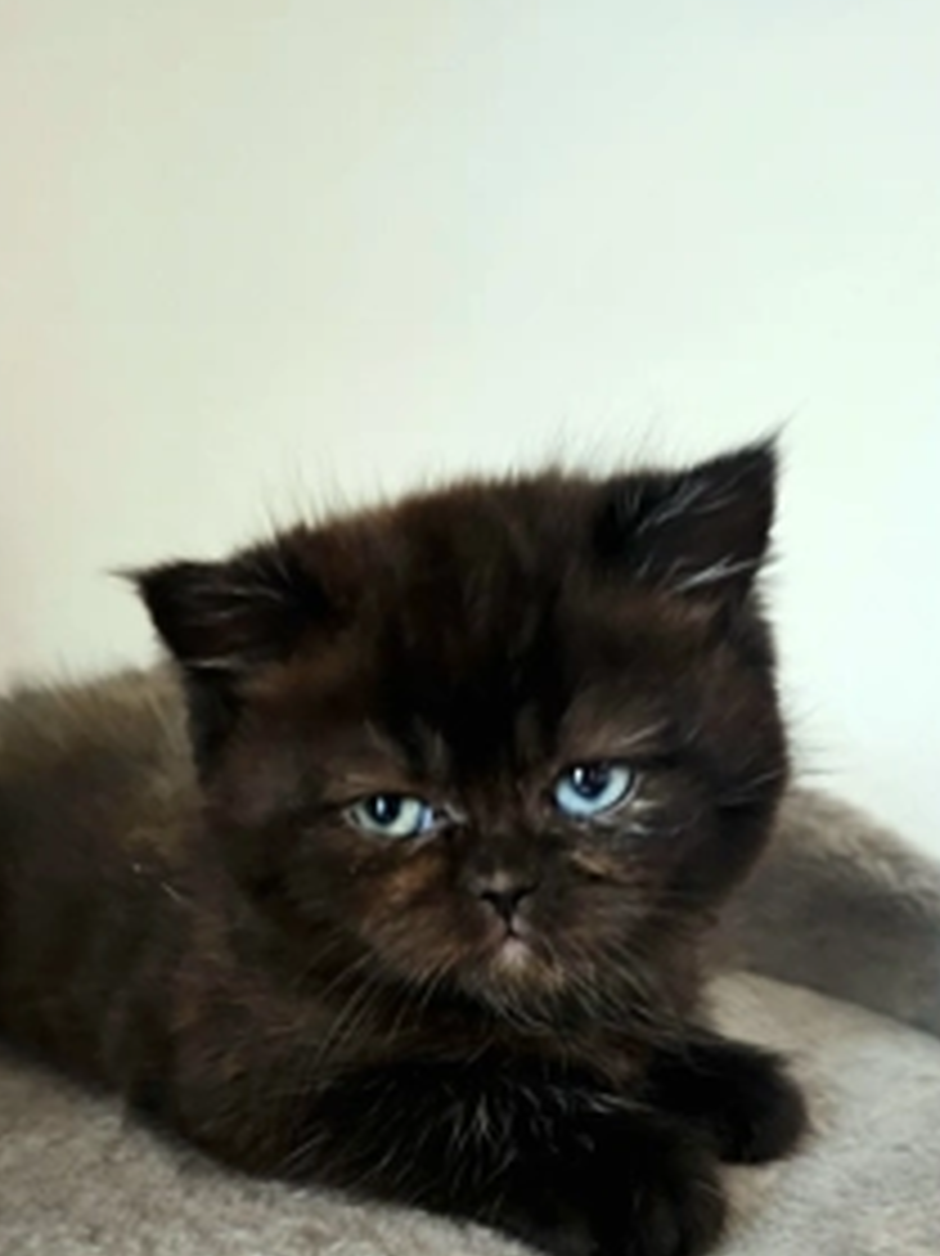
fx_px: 1196
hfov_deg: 42.8
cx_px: 387
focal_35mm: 33
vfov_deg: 54.0
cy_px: 864
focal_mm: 6.3
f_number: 1.7
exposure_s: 1/25.1
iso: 1250
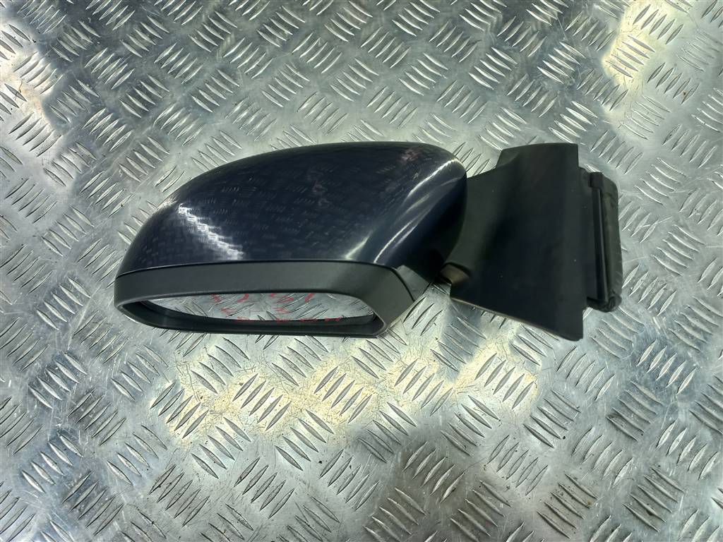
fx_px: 522
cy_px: 271
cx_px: 362
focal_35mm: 25
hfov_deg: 69.4
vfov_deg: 54.9
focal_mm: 4.6
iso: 50
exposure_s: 1/50
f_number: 1.8
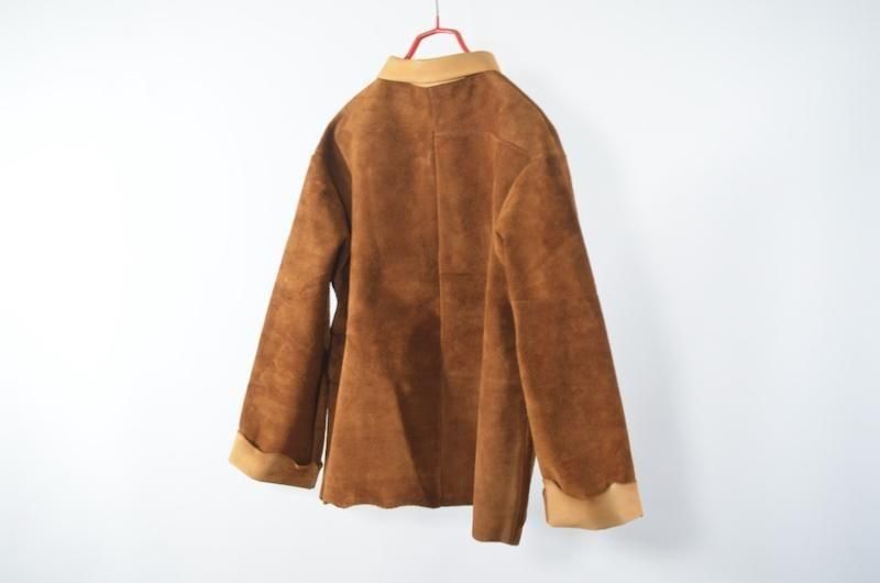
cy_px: 292
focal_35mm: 60
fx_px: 1464
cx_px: 440
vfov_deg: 22.5
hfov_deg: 33.5
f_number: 3.5
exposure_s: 1/50
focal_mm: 40
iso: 800
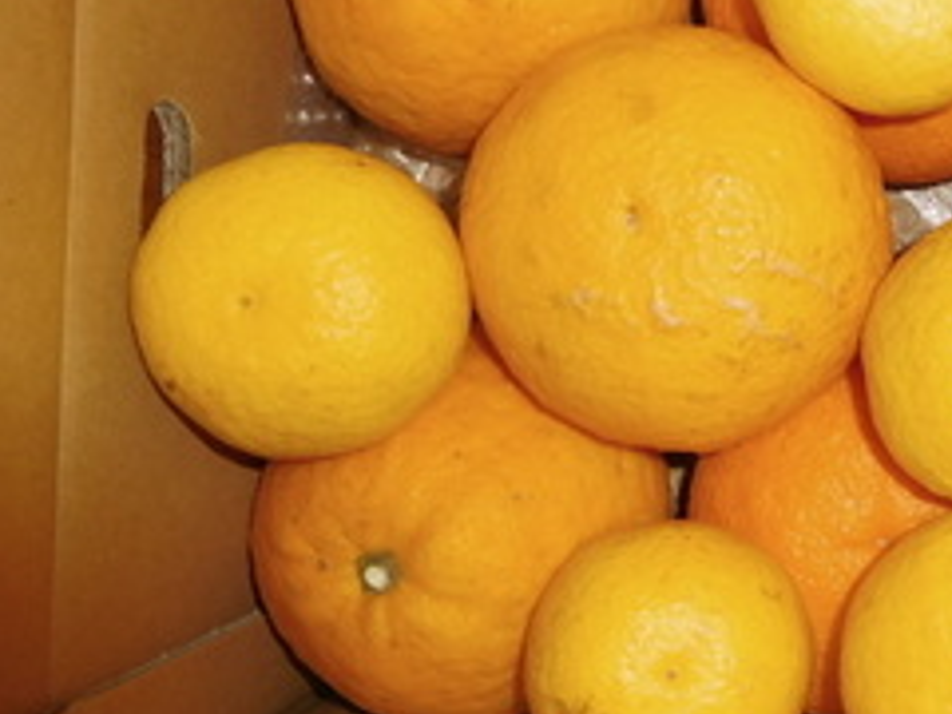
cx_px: 944
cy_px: 294
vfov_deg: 29.1
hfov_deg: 34.8
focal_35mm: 50
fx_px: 1375
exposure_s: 1/30
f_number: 3.4
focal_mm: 4.5
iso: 125
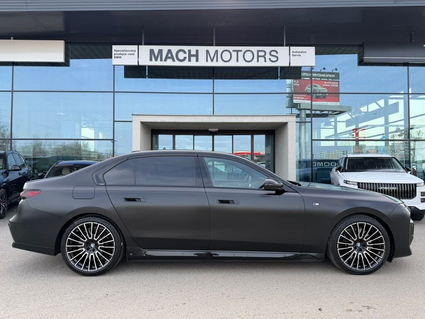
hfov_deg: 71.6
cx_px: 212
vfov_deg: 56.8
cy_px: 160
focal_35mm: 24
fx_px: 295
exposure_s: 1/1046
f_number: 1.78
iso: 80
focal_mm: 6.76
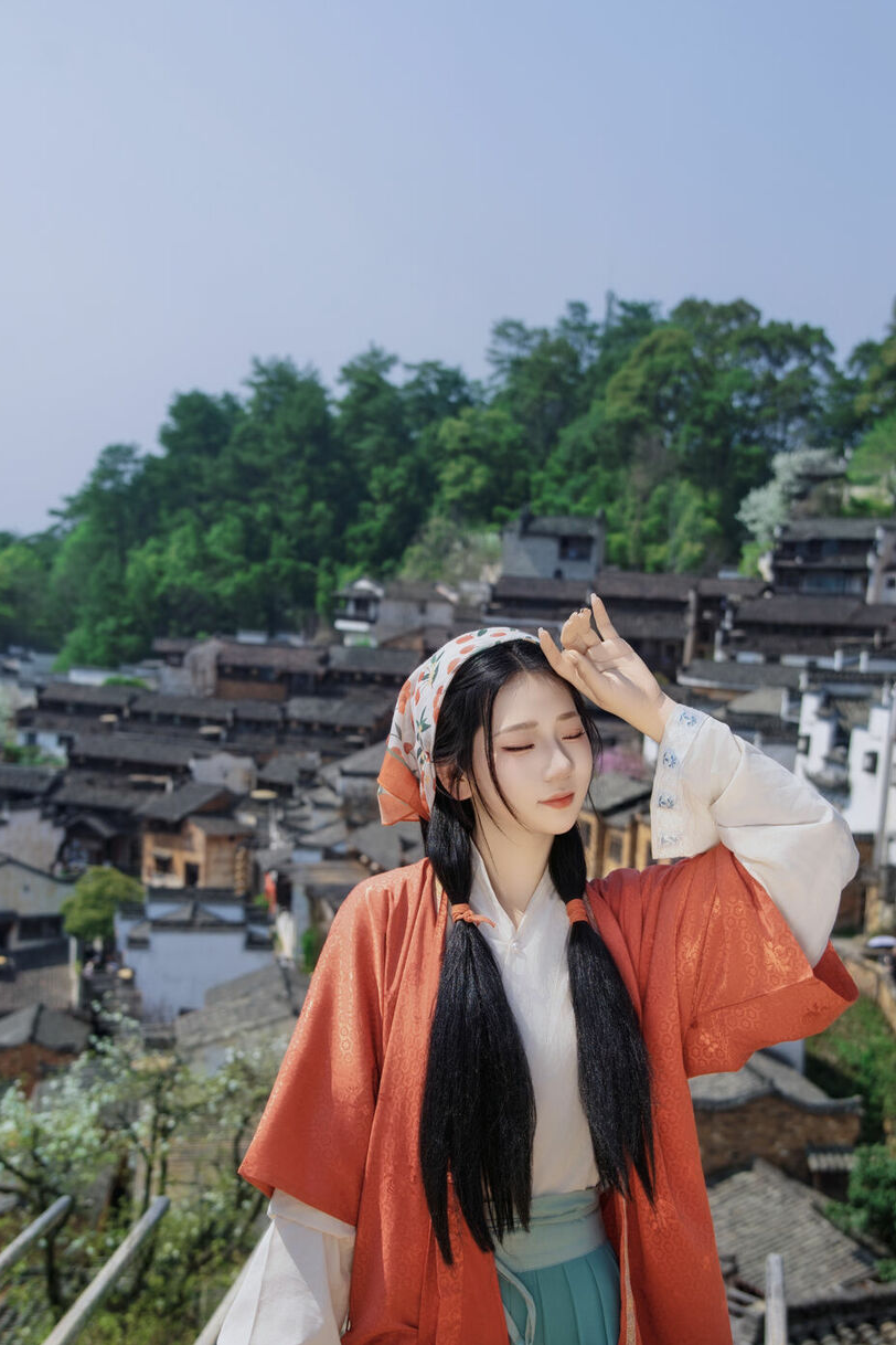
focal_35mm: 53
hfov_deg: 25.5
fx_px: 1979
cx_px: 487
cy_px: 834
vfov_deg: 37.3
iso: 200
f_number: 5
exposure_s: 1/1000
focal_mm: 41
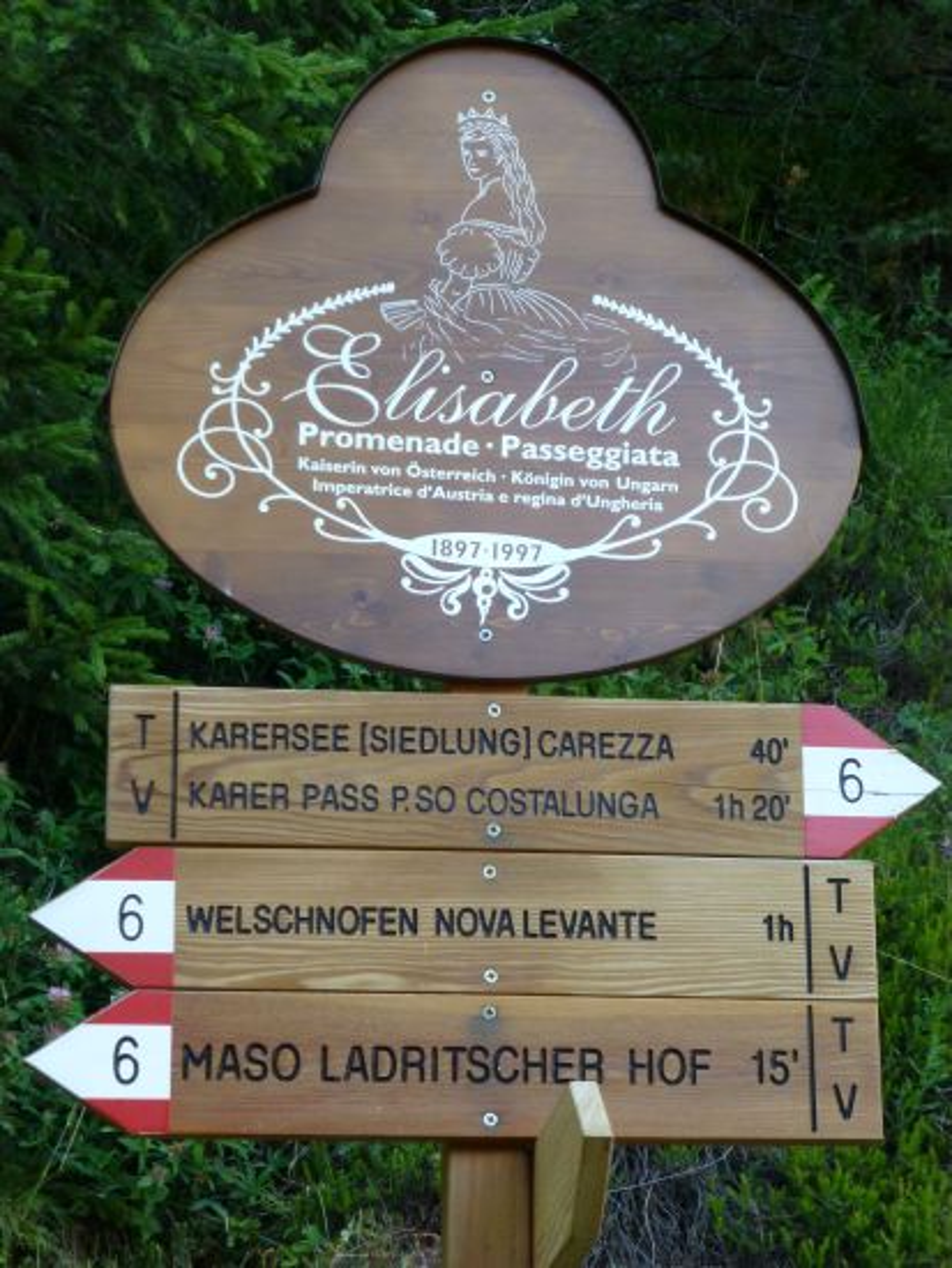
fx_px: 4214
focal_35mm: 115
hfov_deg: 12.9
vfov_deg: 17.1
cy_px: 634
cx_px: 476
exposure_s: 1/60
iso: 400
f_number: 5.3
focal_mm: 20.6
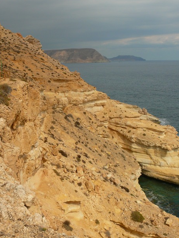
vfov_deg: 43.9
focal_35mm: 43
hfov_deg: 33.5
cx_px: 78
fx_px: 297
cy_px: 114
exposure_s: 1/250
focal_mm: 7.4
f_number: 5.6
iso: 100
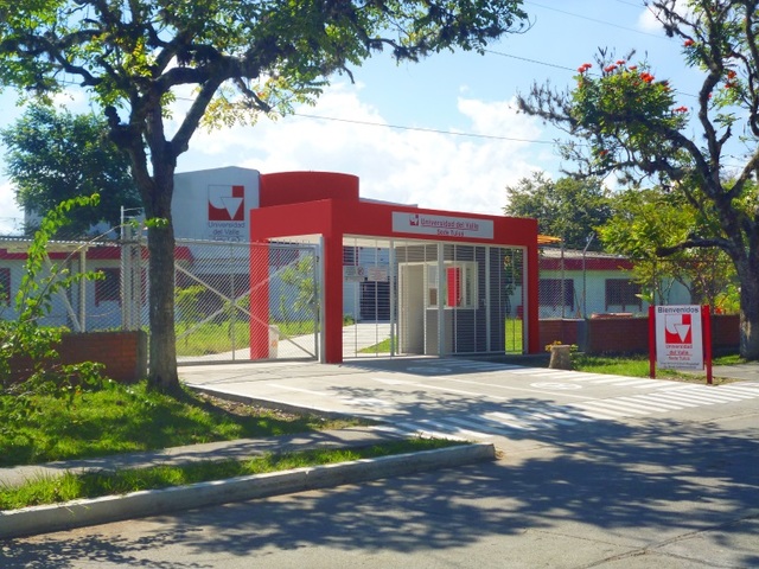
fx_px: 1052
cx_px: 380
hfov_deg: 39.7
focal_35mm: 48
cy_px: 284
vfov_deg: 30.3
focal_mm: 8.6
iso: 100
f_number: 13
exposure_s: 1/80
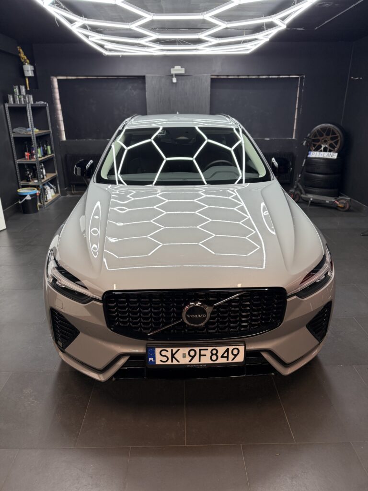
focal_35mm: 24
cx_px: 184
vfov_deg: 71.6
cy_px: 246
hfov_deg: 56.8
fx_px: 340
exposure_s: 1/100
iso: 160
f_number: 1.78
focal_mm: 6.76
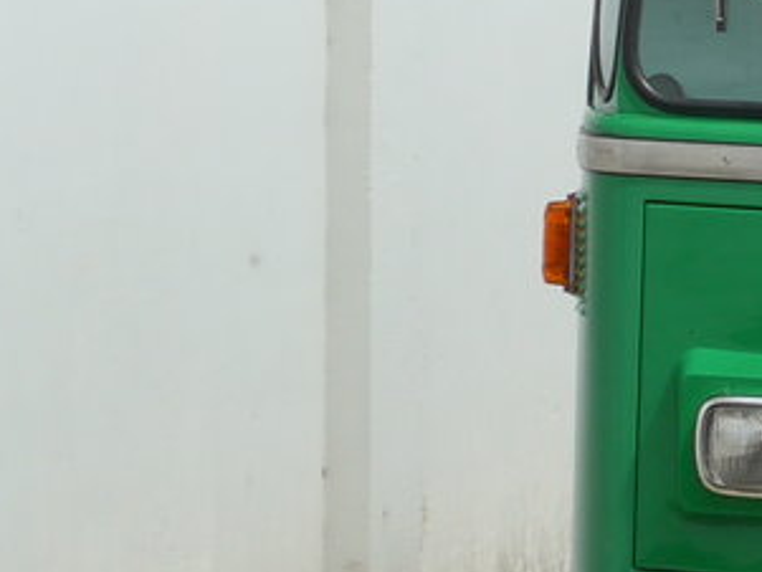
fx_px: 9668
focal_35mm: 439
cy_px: 192
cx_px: 1294
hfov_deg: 4.5
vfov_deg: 3.4
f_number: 4.9
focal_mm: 21.6
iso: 80
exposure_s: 1/400
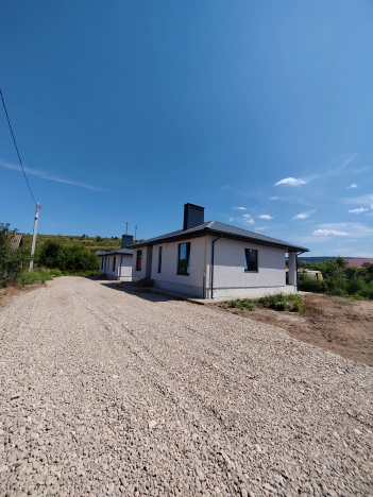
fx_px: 187
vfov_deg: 106.2
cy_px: 248
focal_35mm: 13
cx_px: 186
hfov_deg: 89.9
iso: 100
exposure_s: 1/1900
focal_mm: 2.16
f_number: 2.2
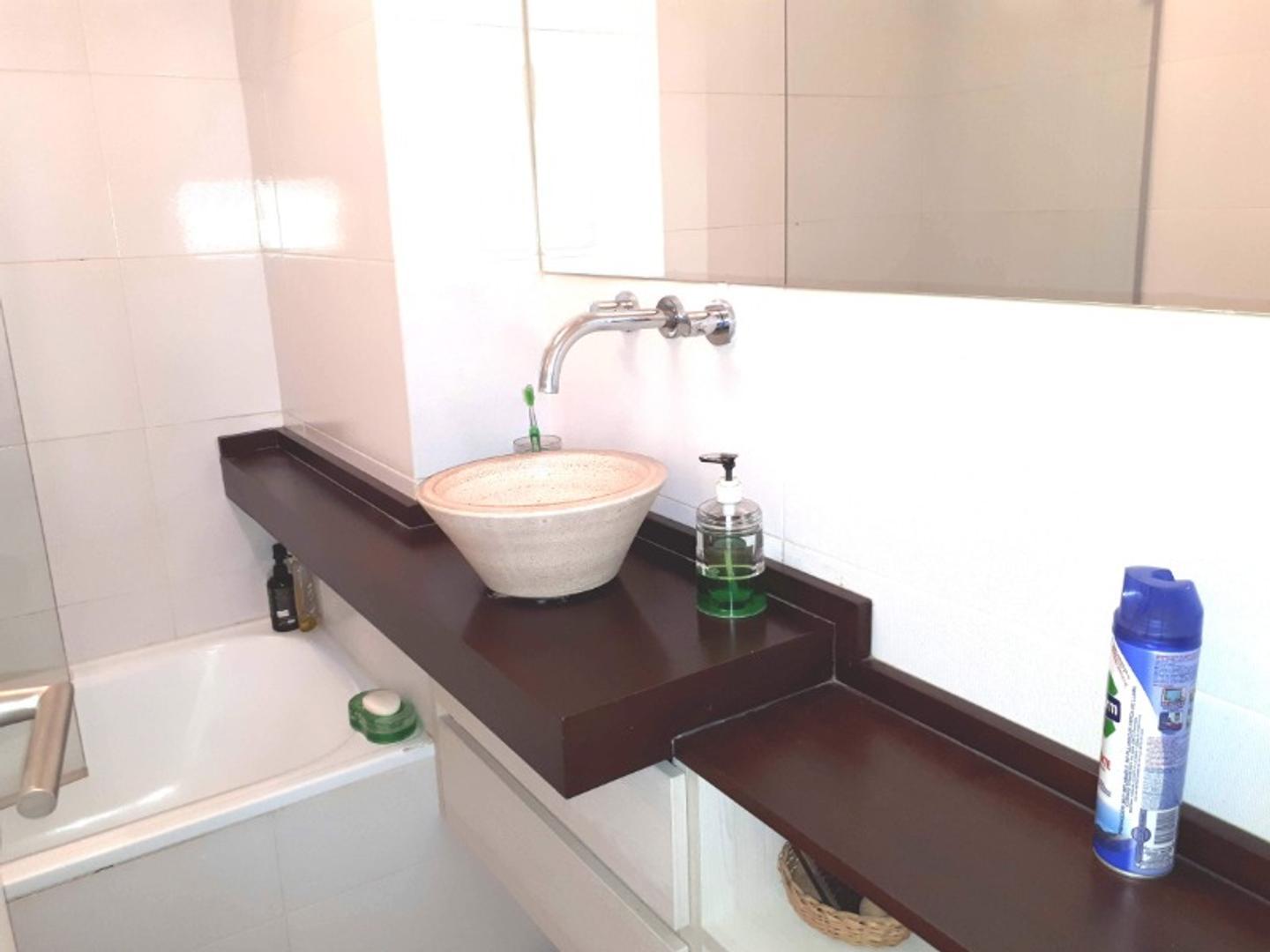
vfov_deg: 51.4
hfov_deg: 65.3
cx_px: 635
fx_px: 991
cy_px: 476
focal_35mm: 27
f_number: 1.9
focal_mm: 3.6
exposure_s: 1/33
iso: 80
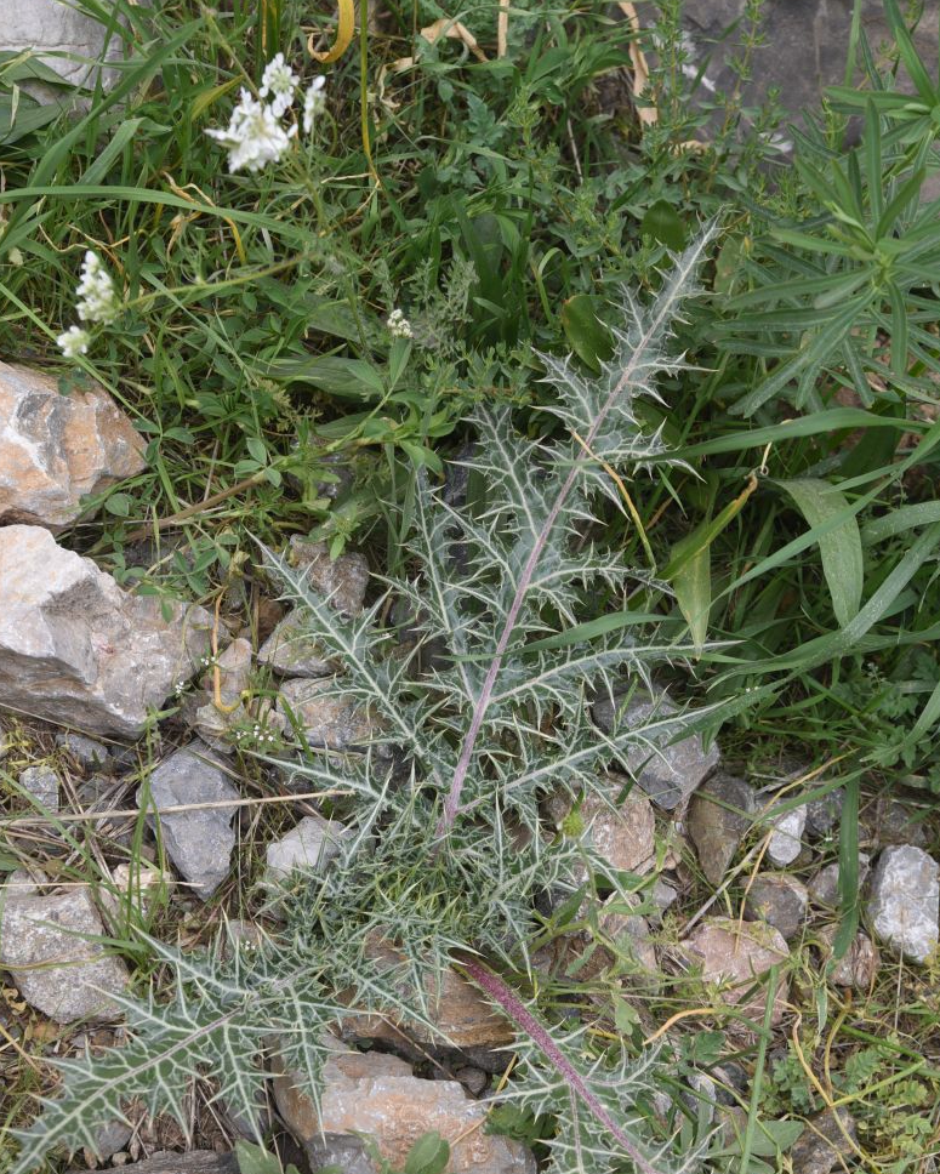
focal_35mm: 63
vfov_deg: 29.9
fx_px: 2190
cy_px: 719
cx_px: 475
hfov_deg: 24.2
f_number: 8
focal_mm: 50
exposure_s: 1/125
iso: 250
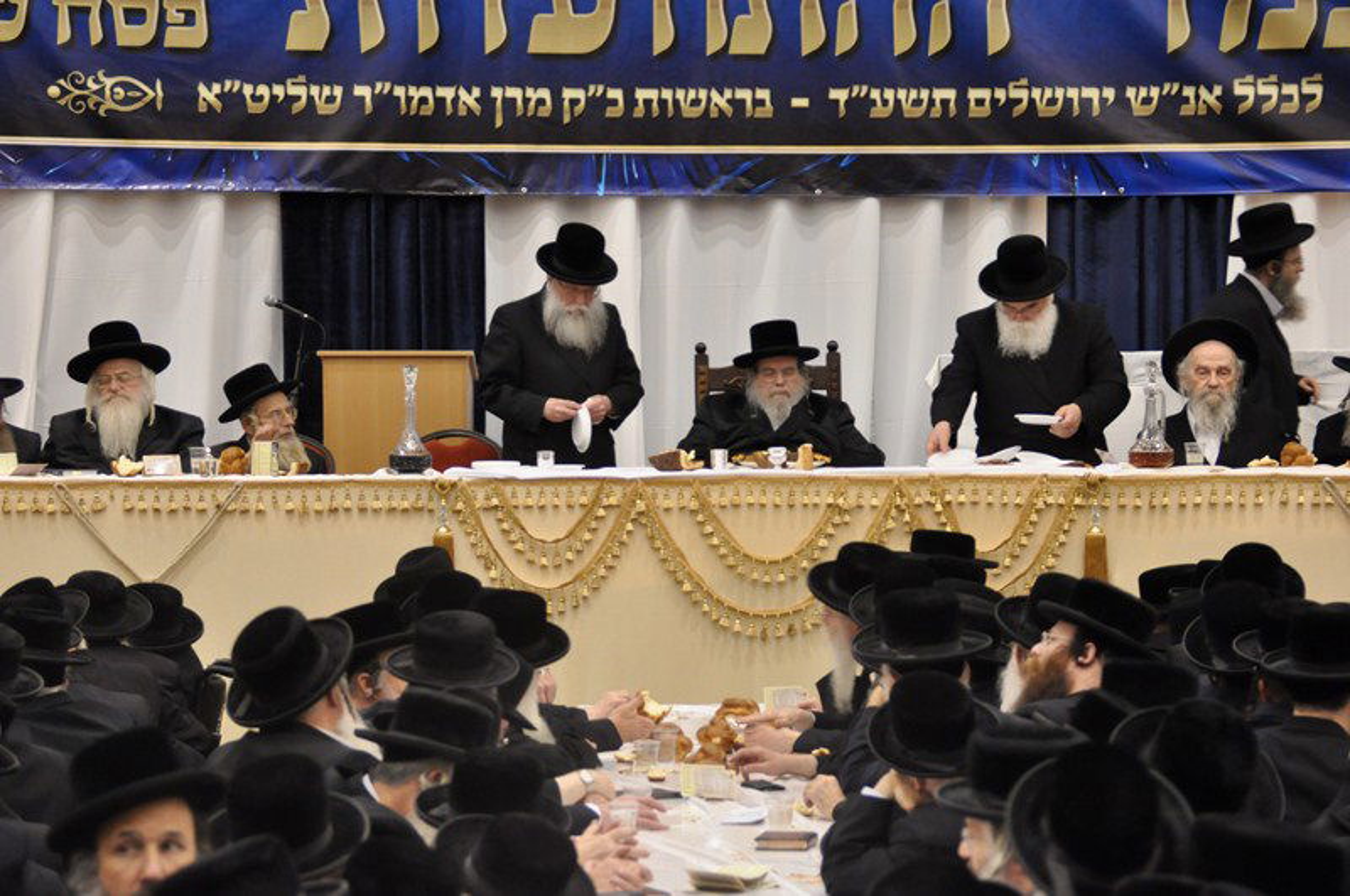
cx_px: 675
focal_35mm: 150
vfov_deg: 9.1
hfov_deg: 13.7
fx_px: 5617
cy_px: 448
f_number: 5.6
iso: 1250
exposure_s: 1/50
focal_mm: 100
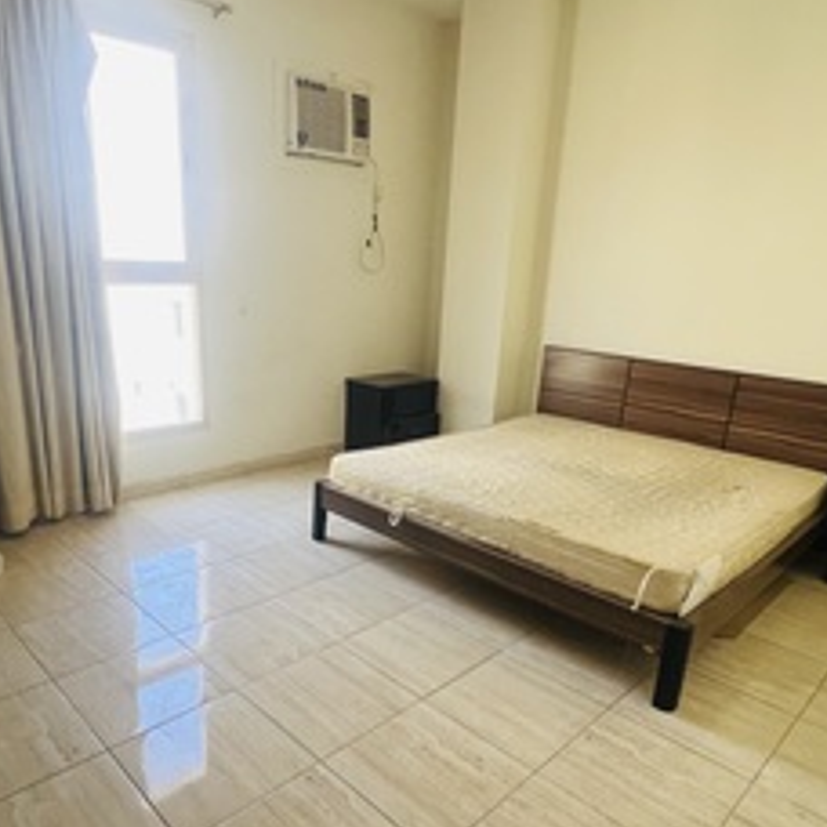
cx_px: 365
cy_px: 477
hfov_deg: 67.0
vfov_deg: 66.9
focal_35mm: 23
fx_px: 622
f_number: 1.8
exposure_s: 1/93
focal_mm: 1.57
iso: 250
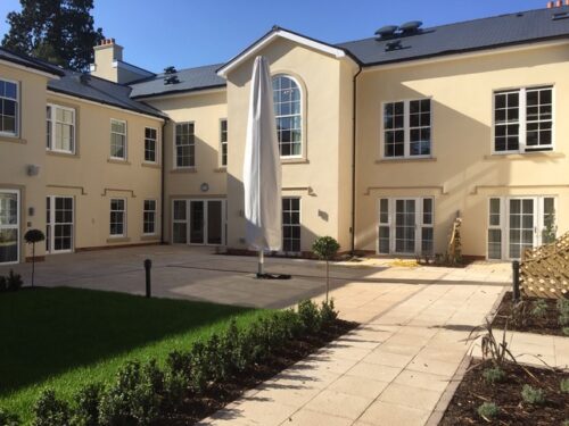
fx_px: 477
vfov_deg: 48.2
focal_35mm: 29
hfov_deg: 61.7
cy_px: 213
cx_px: 284
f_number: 2.2
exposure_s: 1/1799
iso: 32
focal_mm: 4.15
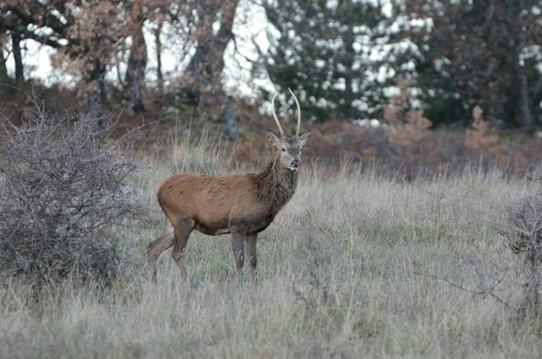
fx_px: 7888
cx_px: 271
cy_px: 180
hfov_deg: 3.9
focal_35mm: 525
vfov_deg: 2.6
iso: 1600
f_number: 5.6
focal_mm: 350
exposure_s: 1/320
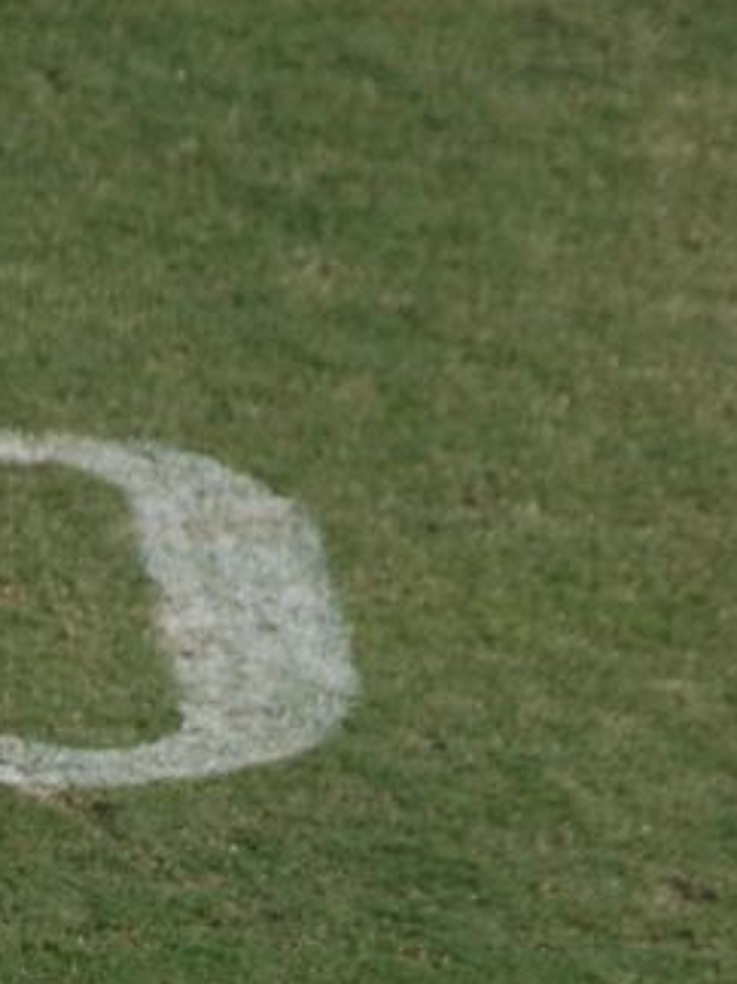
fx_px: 25963
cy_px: 1240
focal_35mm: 914
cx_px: -52
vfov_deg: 2.2
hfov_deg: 1.6
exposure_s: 1/640
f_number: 6.3
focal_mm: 200
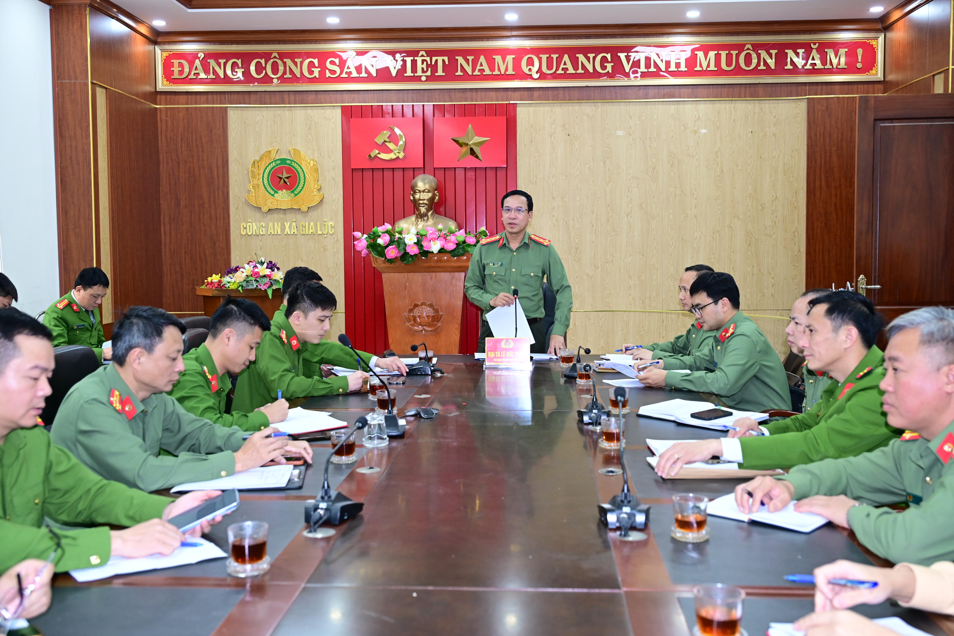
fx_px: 980
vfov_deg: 35.9
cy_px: 318
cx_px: 477
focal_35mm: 37
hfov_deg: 51.9
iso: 1600
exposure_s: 1/160
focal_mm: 37
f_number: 4
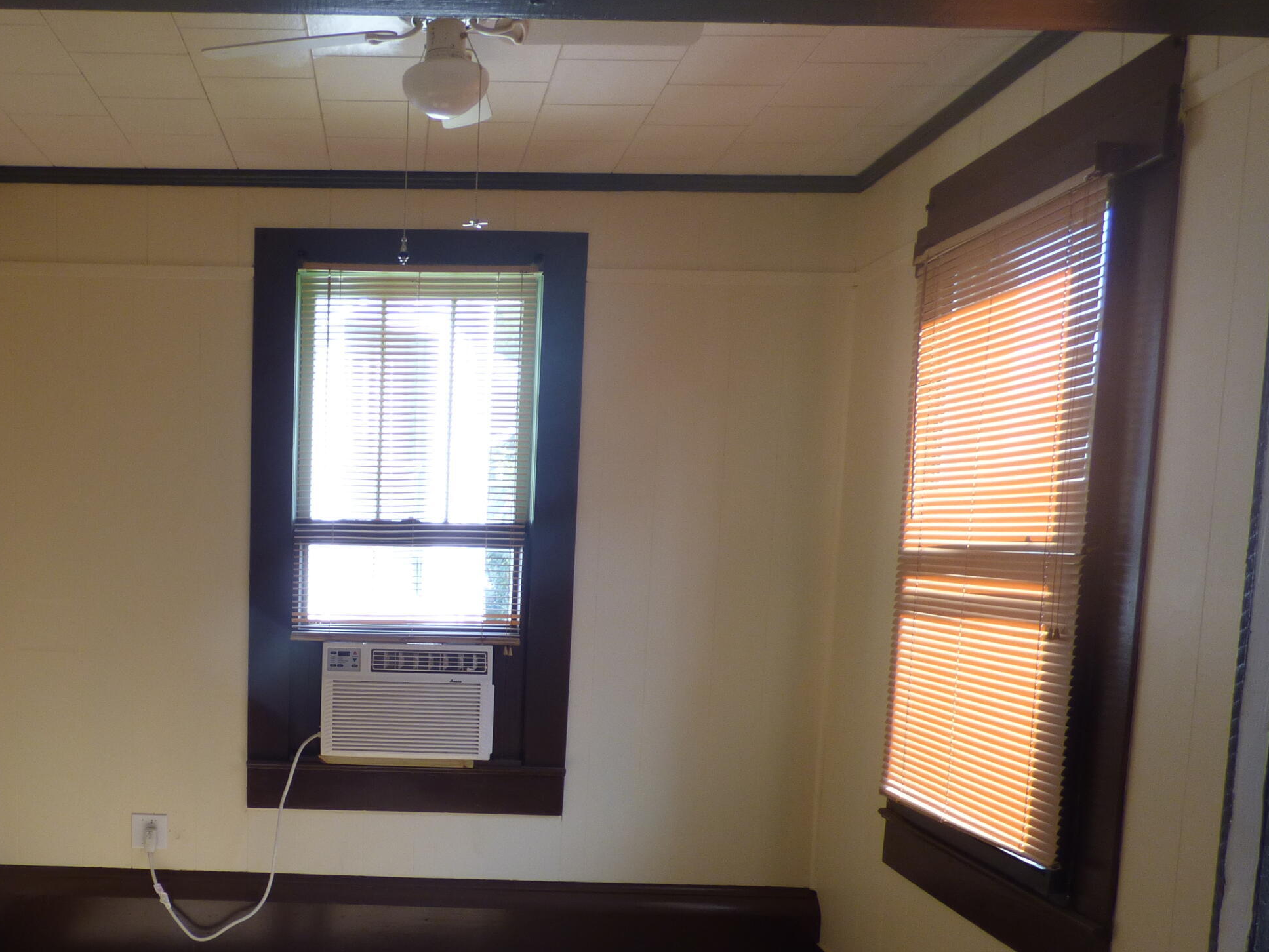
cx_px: 348
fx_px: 1137
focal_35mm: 31
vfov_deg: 44.5
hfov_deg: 56.0
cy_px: 667
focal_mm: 3.58
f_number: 2.8
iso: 100
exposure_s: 1/60
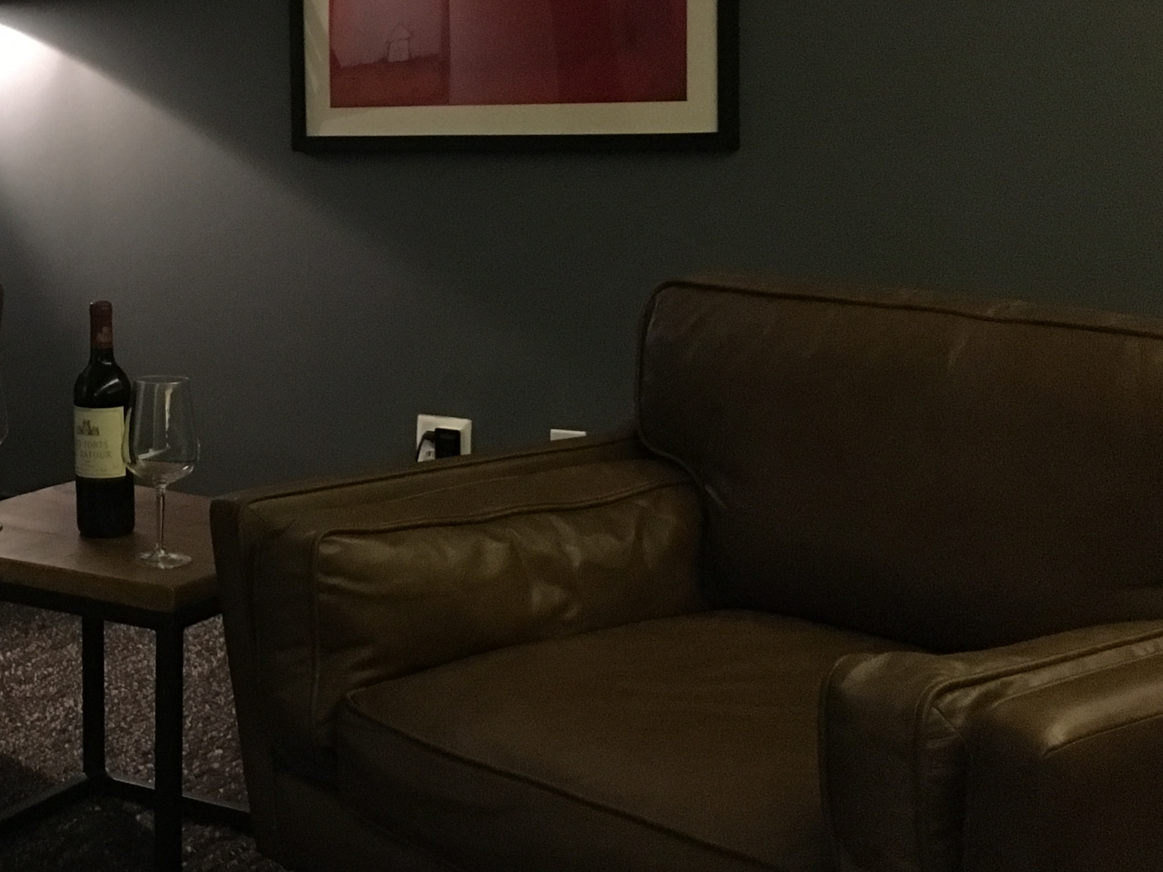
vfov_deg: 25.7
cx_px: 102
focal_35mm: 56
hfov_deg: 32.5
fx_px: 1881
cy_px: 206
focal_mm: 4.15
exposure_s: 1/15
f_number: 2.2
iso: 320
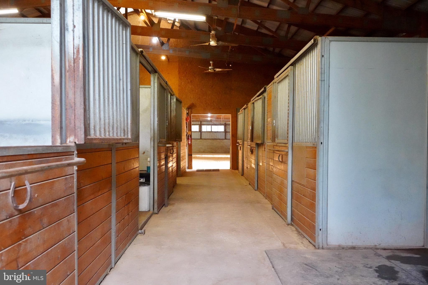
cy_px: 142
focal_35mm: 29
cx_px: 214
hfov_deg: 63.7
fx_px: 345
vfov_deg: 45.0
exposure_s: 1/200
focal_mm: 29
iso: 25600
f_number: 8
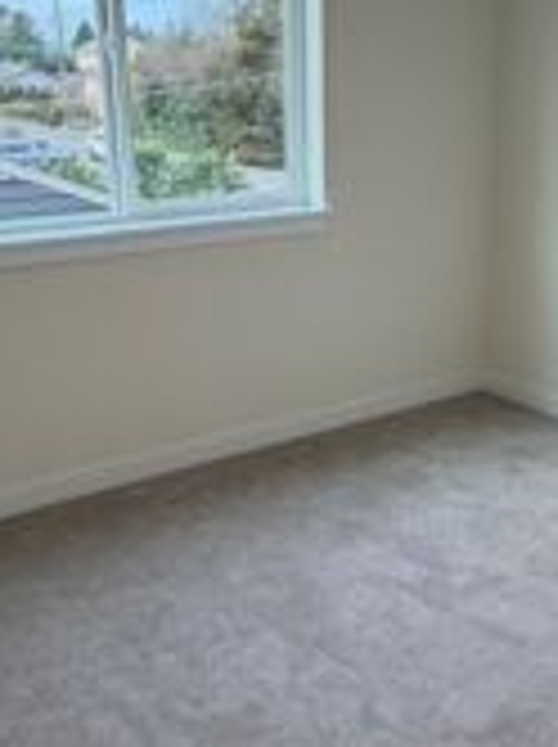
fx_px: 970
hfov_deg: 31.7
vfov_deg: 42.1
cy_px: 407
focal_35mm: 45
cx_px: 392
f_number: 2.2
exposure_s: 1/120
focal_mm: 2.22
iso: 64
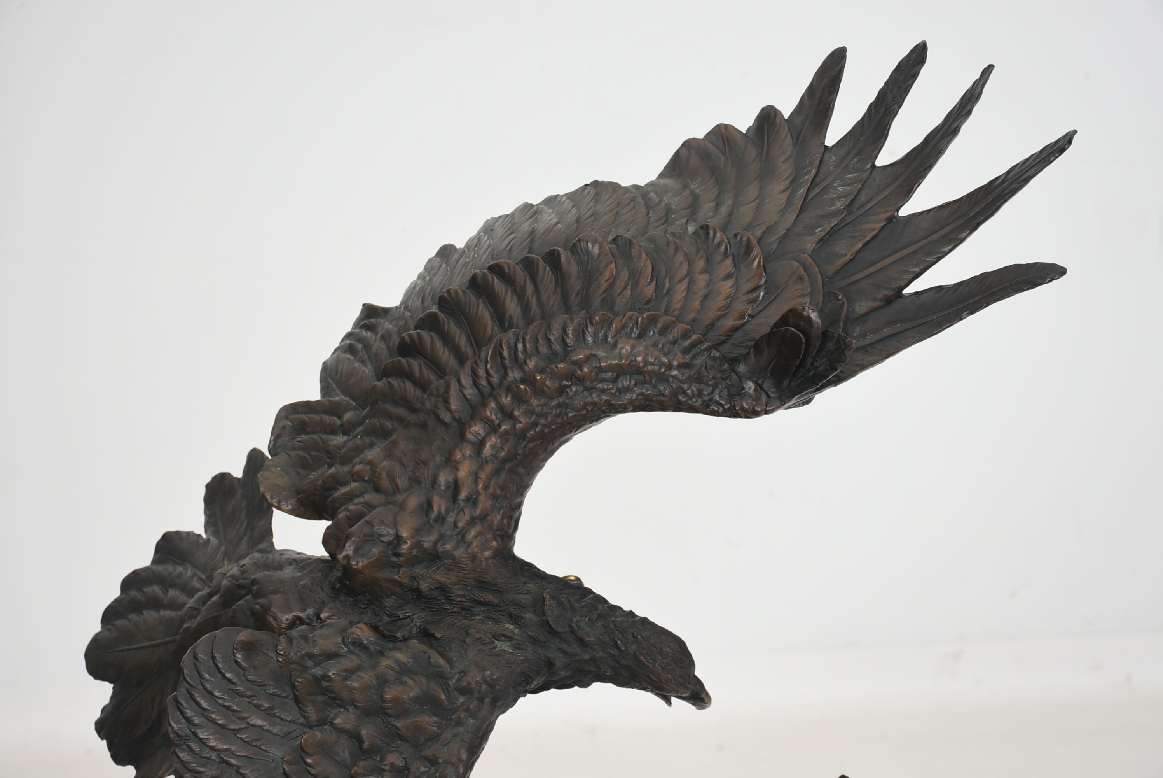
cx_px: 582
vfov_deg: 17.5
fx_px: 2522
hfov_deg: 26.0
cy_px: 389
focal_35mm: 78
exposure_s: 1/100
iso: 200
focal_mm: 52
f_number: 7.1
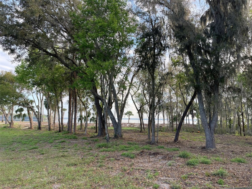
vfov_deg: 53.1
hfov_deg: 67.3
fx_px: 189
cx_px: 126
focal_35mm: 26
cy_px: 94
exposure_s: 1/611
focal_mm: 5.1
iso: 50
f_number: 1.6
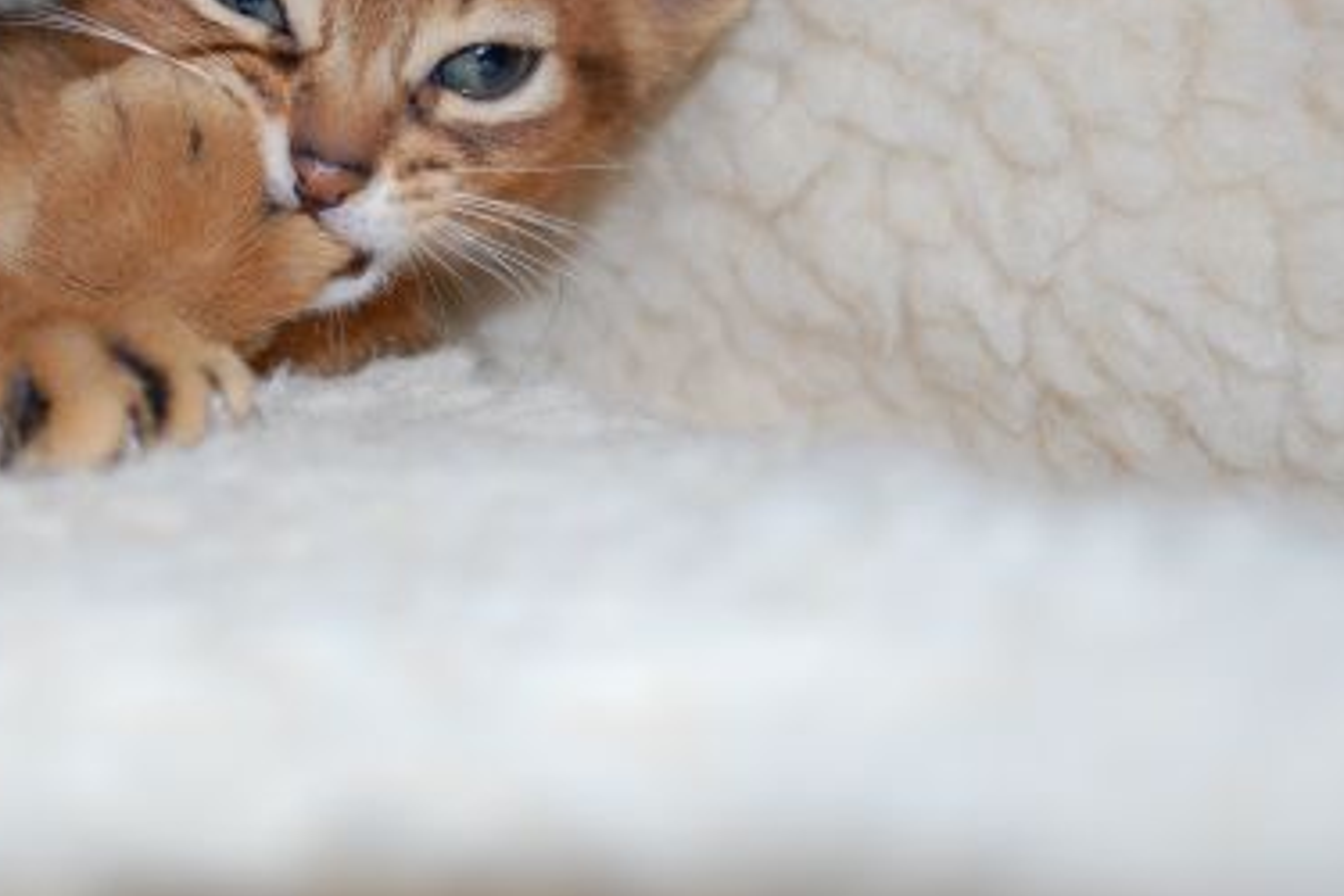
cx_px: 333
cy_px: 188
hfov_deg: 27.7
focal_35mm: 72
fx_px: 2688
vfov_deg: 18.8
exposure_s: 1/60
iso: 360
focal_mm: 30
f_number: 4.8
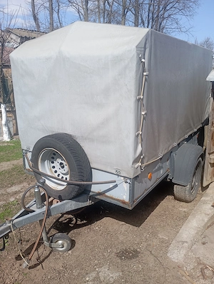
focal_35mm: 28
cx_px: 107
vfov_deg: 63.4
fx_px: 230
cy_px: 142
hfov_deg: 49.9
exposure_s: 1/531
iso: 102
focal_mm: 4.27
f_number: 1.8
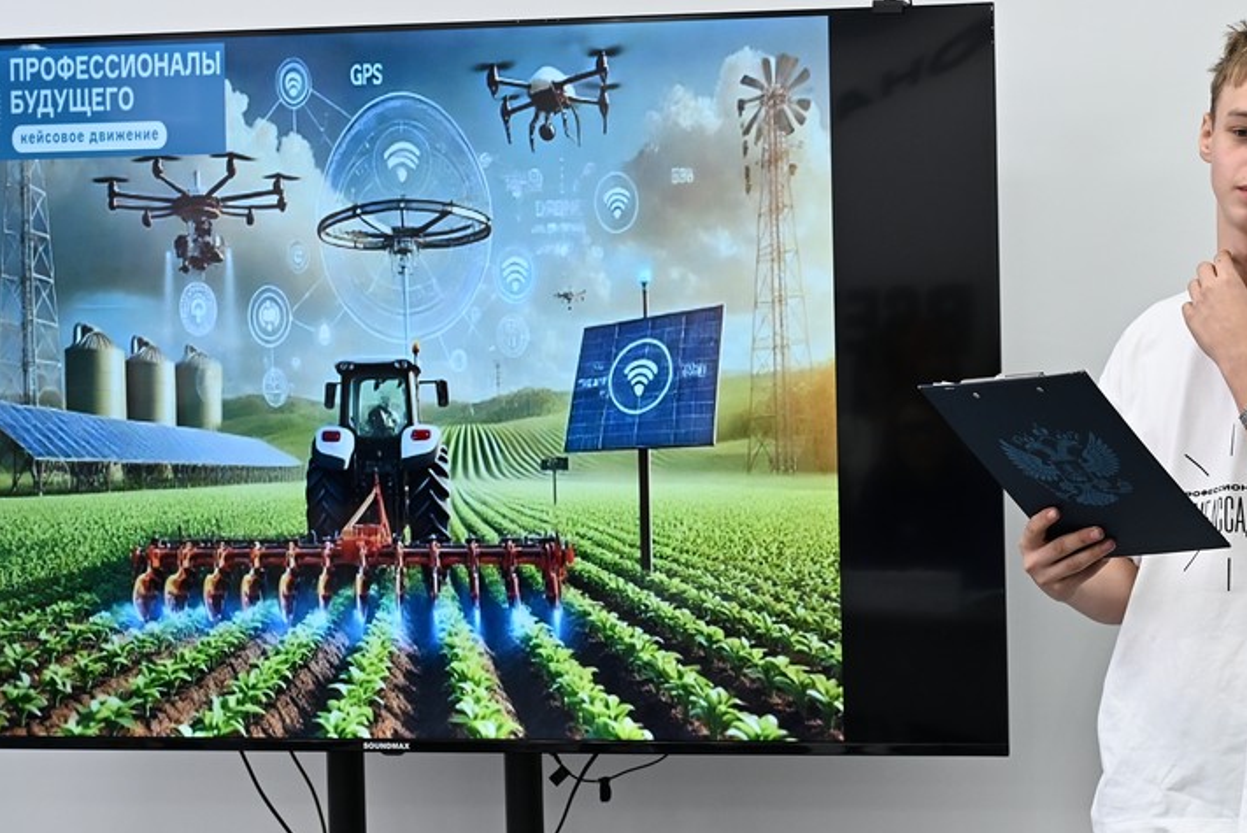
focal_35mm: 90
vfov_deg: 15.2
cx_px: 1008
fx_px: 3119
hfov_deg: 22.3
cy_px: 380
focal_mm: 50
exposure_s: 1/250
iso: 1000
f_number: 4
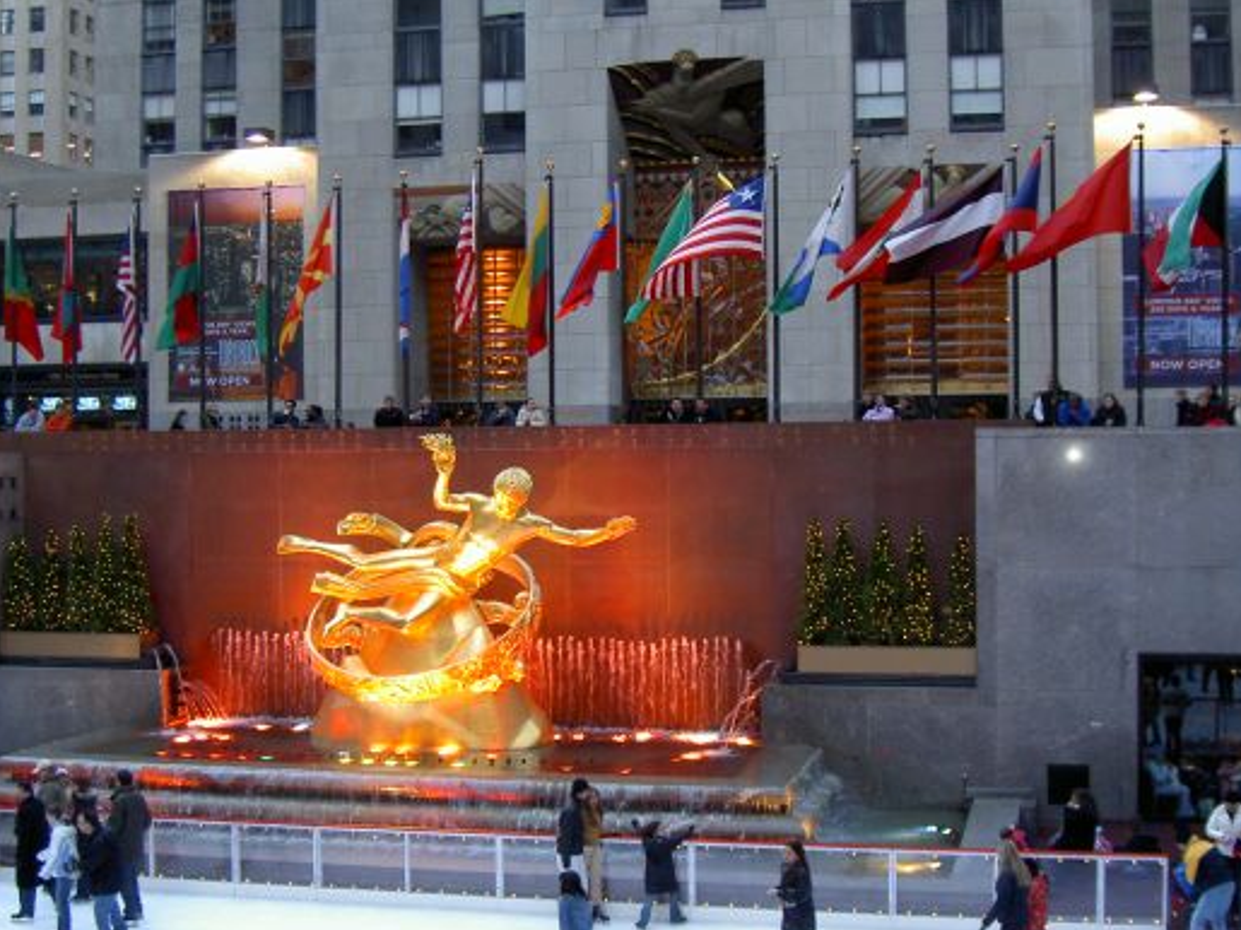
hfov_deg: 36.1
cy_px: 493
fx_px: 1900
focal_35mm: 53
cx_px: 549
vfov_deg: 27.5
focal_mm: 8
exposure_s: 1/60
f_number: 2.8
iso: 100
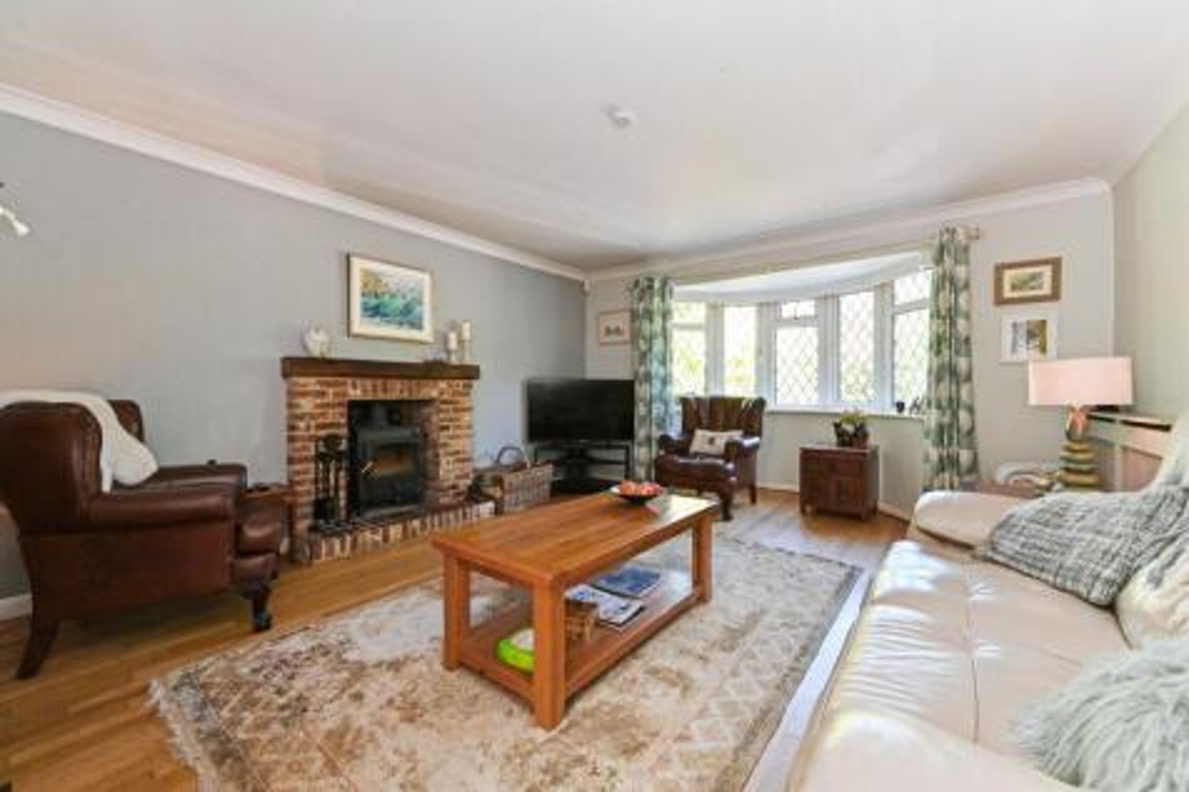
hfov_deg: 104.3
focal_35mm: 14
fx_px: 462
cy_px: 396
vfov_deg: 81.2
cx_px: 594
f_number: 8
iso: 400
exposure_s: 1/20
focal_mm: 14
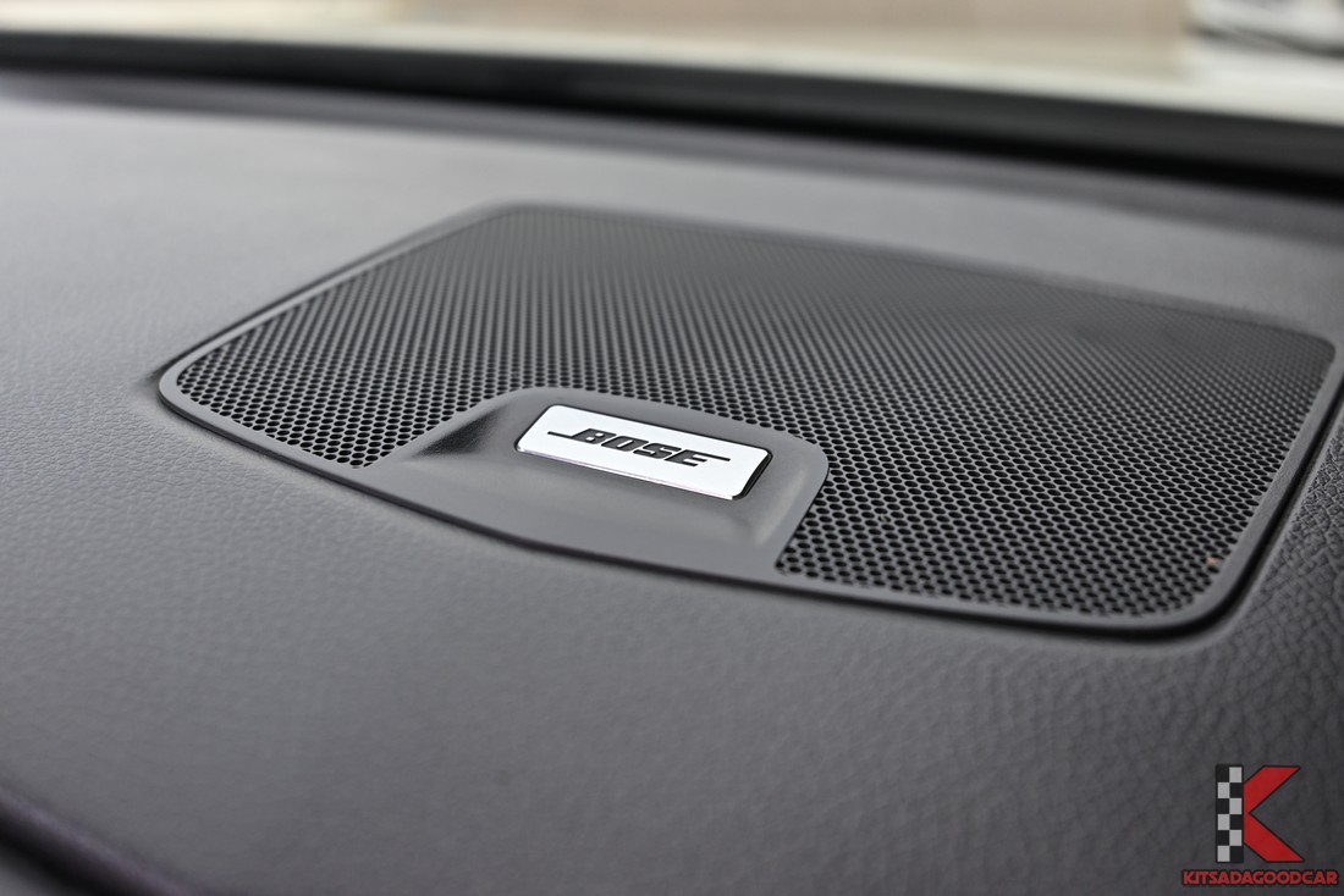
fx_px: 1419
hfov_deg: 50.7
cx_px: 672
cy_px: 448
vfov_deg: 35.1
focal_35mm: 38
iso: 560
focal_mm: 38
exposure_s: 1/125
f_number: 5.6
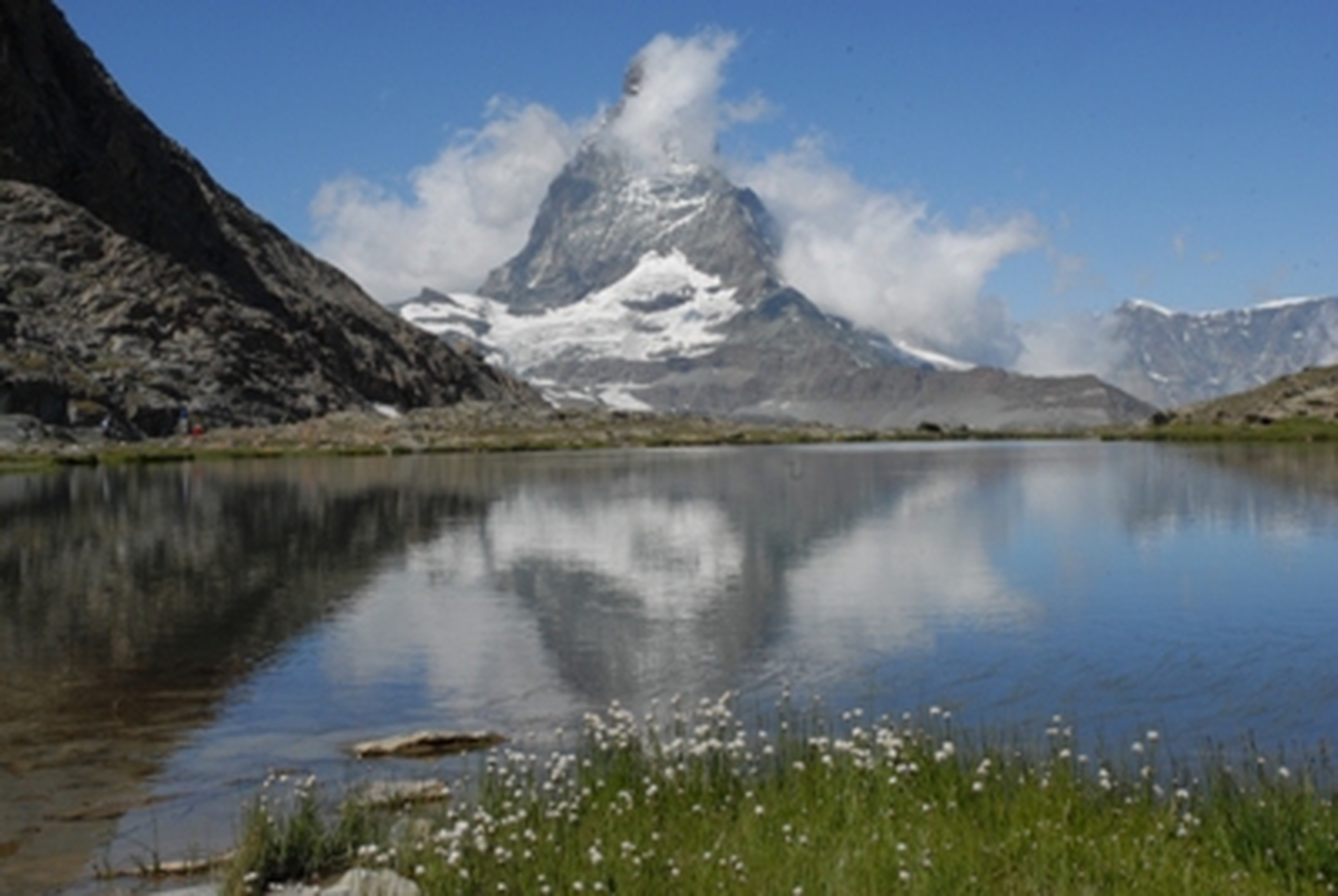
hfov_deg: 38.8
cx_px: 669
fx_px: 1898
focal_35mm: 51
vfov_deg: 26.6
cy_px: 448
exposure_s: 1/100
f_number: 25
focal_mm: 34
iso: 320
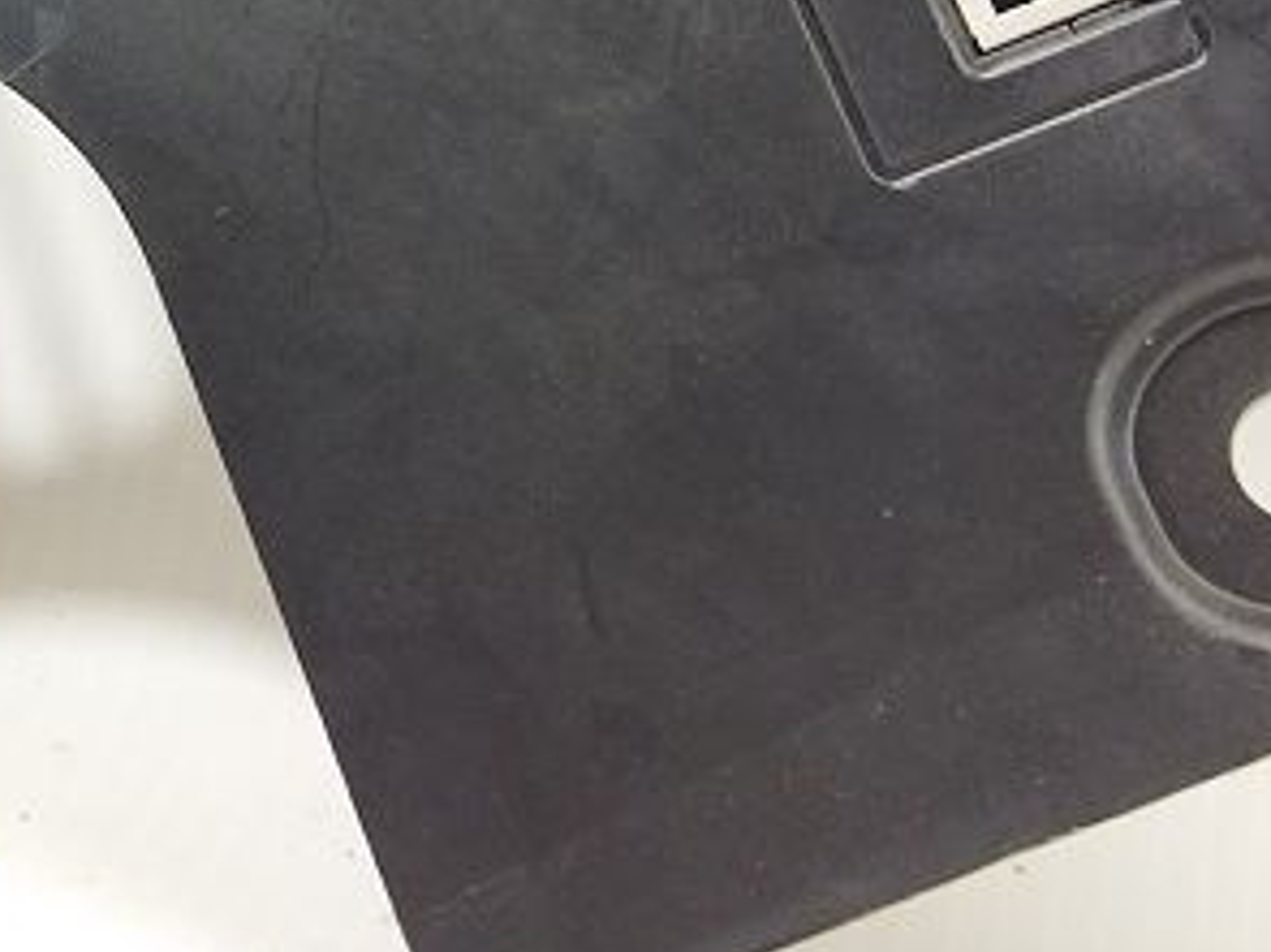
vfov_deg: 13.1
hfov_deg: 17.1
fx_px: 4037
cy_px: -164
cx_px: -233
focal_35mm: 110
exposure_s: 1/50
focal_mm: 4.71
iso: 131
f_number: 1.79
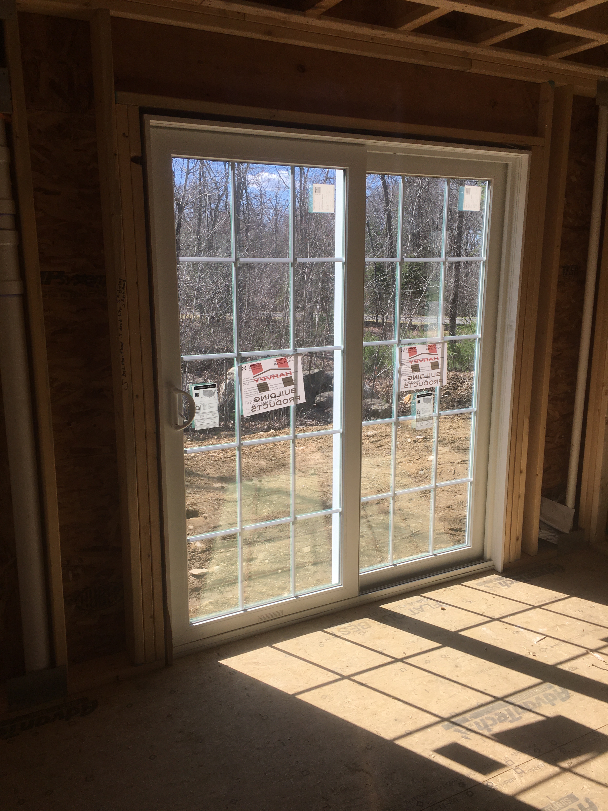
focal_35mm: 29
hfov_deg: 48.2
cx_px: 304
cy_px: 406
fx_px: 679
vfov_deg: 61.7
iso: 25
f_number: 2.2
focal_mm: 4.15
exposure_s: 1/569
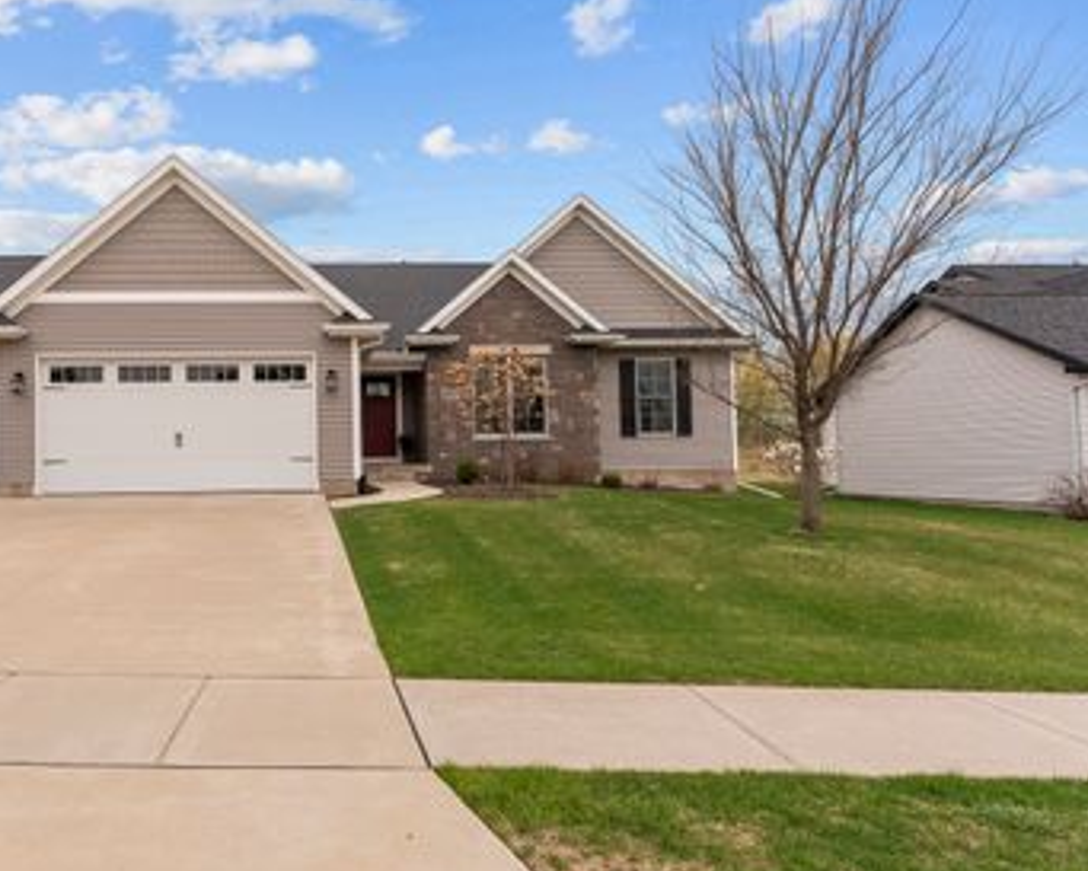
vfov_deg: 62.5
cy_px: 421
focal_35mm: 22
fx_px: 717
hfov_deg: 71.4
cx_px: 335
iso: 640
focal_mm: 16.2
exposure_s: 1/1250
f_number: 8
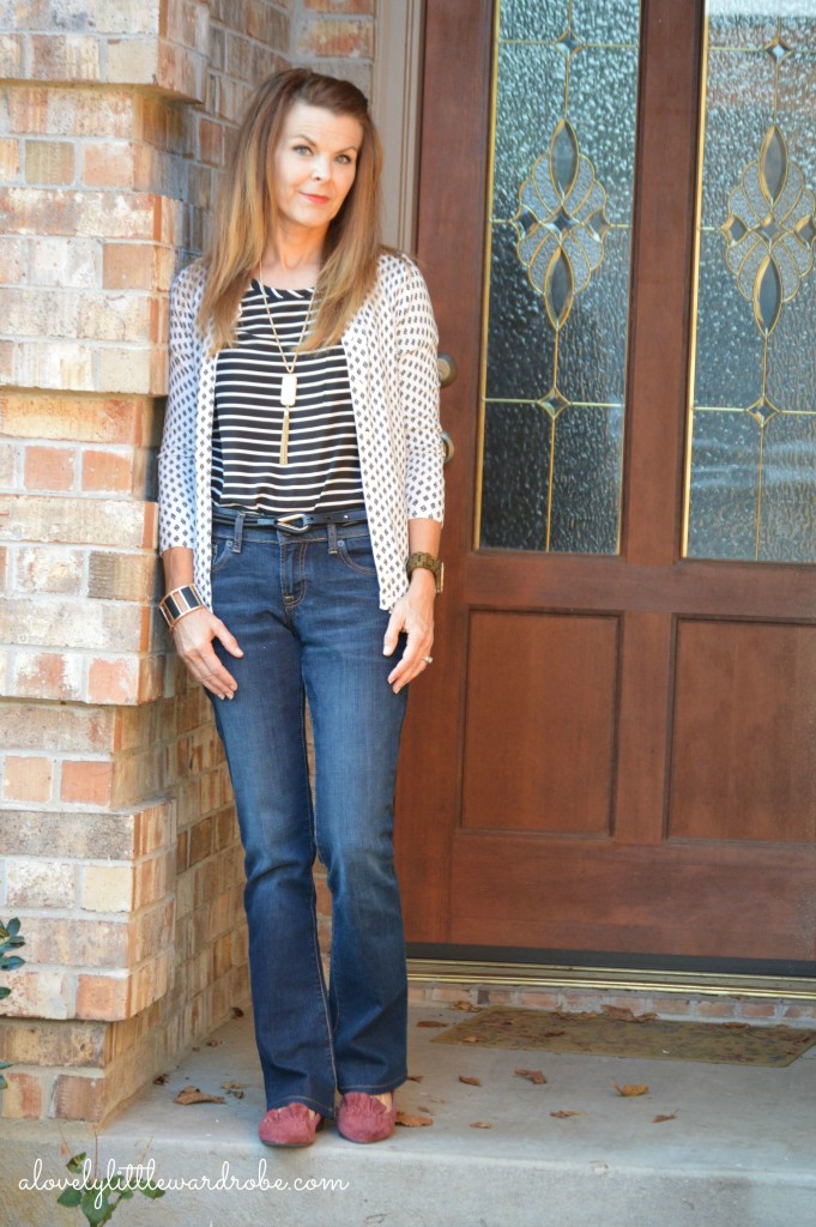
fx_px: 4853
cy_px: 614
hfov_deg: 9.6
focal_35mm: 142
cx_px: 408
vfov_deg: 14.4
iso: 1250
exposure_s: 1/125
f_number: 4.5
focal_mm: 95
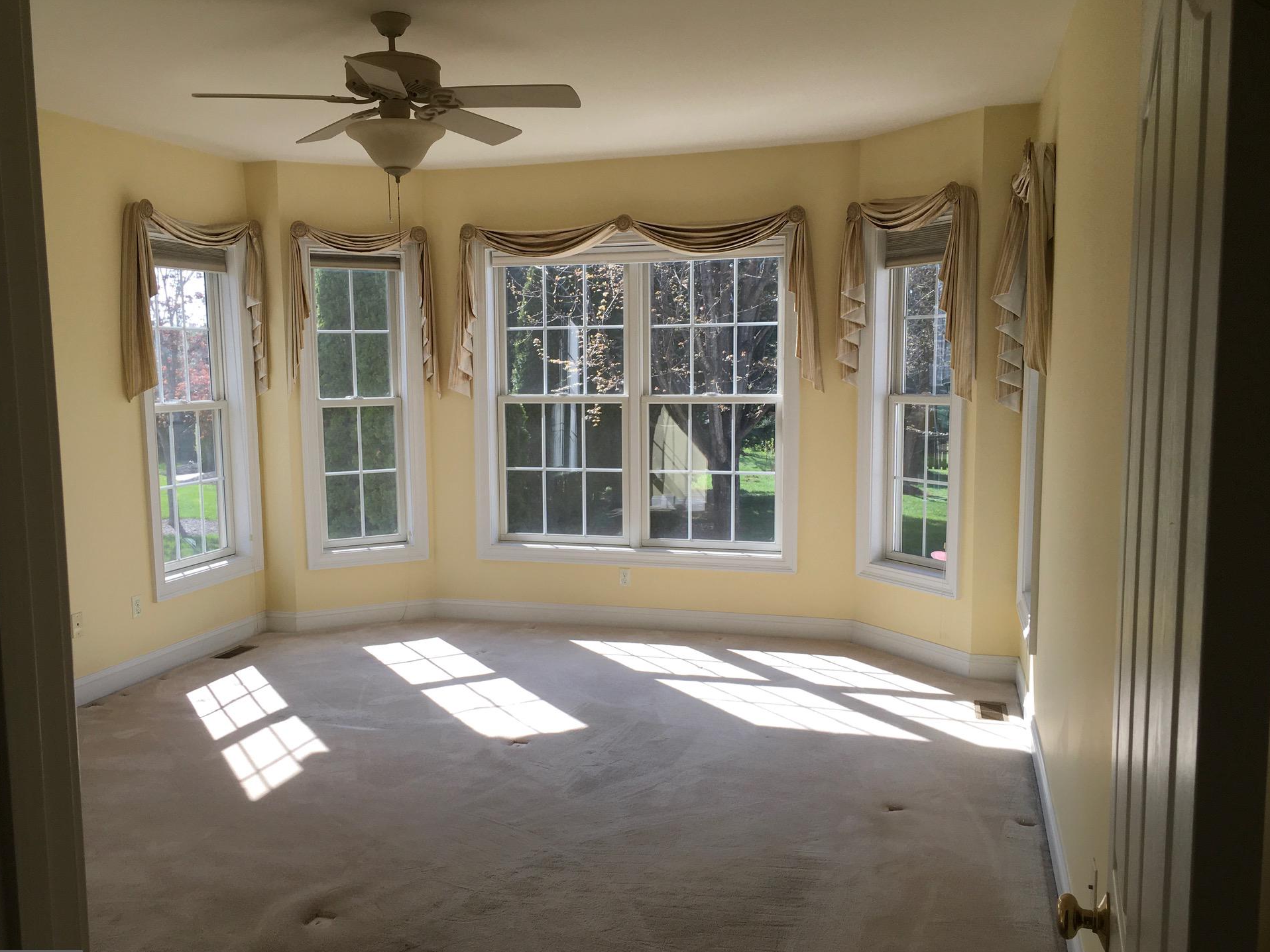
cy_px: 496
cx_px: 596
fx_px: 1137
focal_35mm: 31
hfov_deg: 58.3
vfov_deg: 45.4
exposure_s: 1/238
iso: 25
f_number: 2.2
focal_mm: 4.15
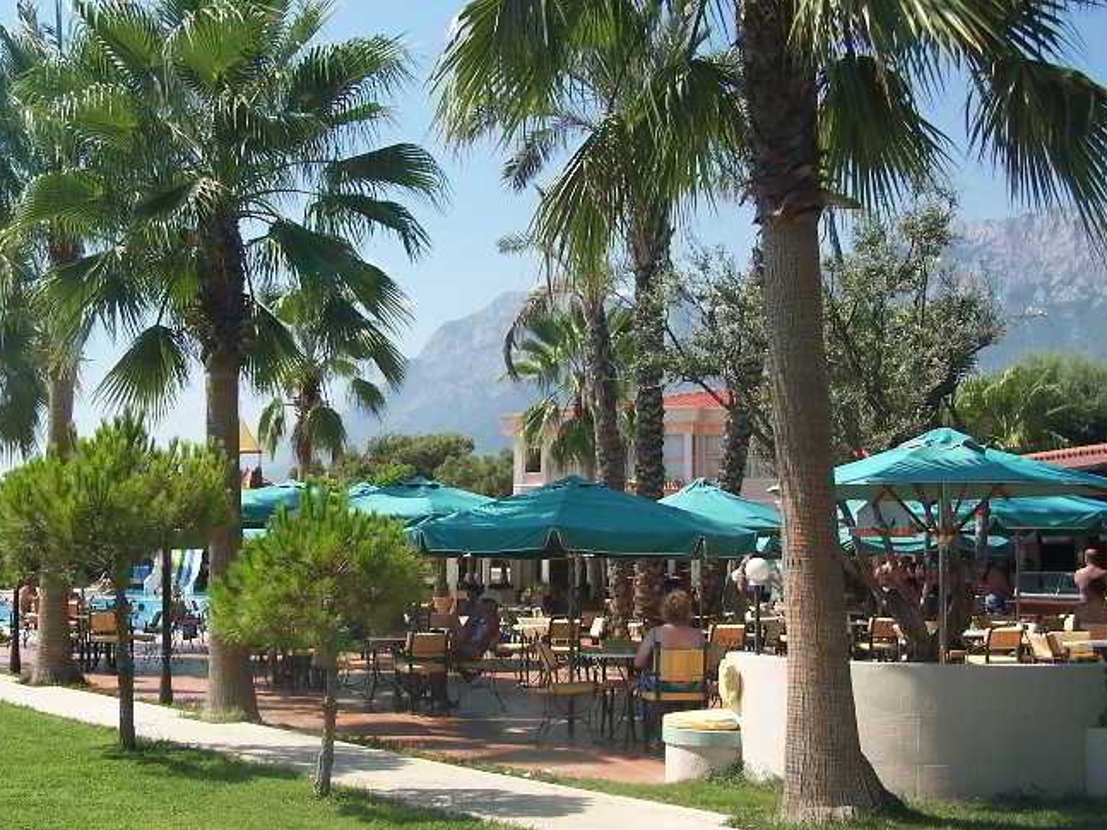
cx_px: 445
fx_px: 1503
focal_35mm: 47
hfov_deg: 40.3
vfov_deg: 30.9
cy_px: 430
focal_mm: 6.3
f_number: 4
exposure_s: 1/750
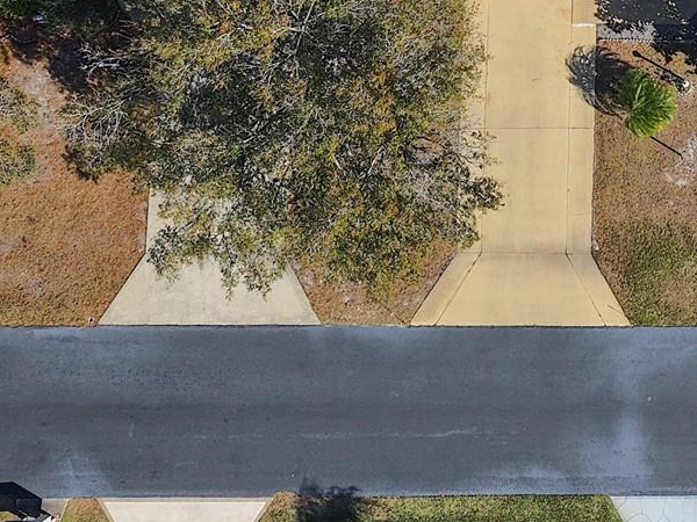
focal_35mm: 64
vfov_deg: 21.1
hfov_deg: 28.7
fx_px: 1289
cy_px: -133
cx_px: 667
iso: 100
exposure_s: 1/6400
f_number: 1.8
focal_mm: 8.67
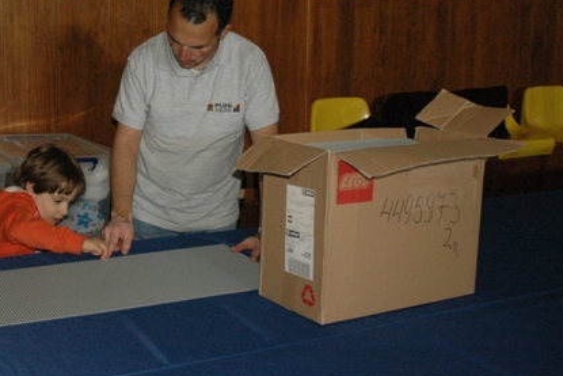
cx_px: 62
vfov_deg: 26.0
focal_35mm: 52
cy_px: 147
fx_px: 813
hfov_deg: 36.0
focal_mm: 18
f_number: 4
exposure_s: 1/60
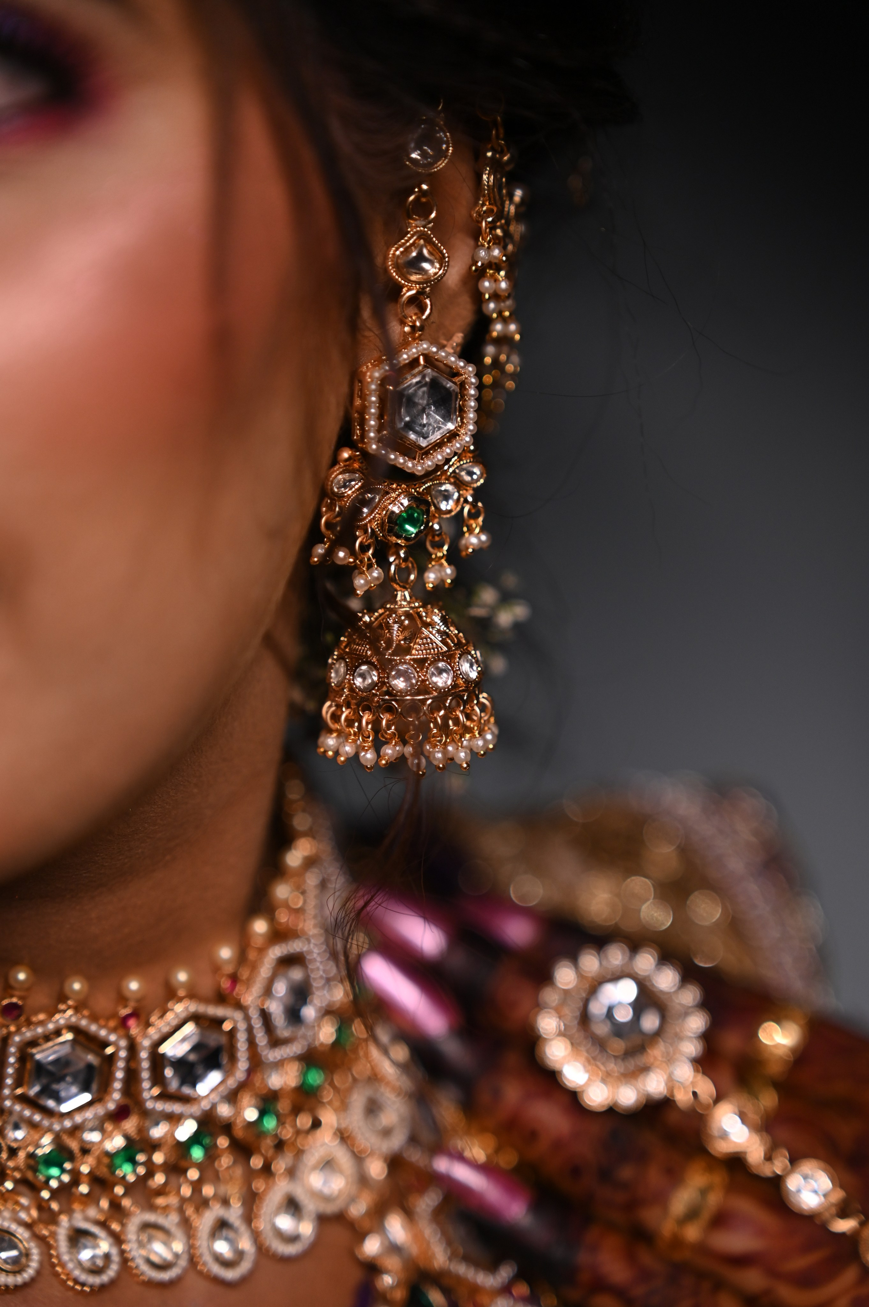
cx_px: 434
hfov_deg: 18.4
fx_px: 2683
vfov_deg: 27.4
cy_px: 654
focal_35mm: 74
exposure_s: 1/160
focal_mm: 74
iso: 640
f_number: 2.8
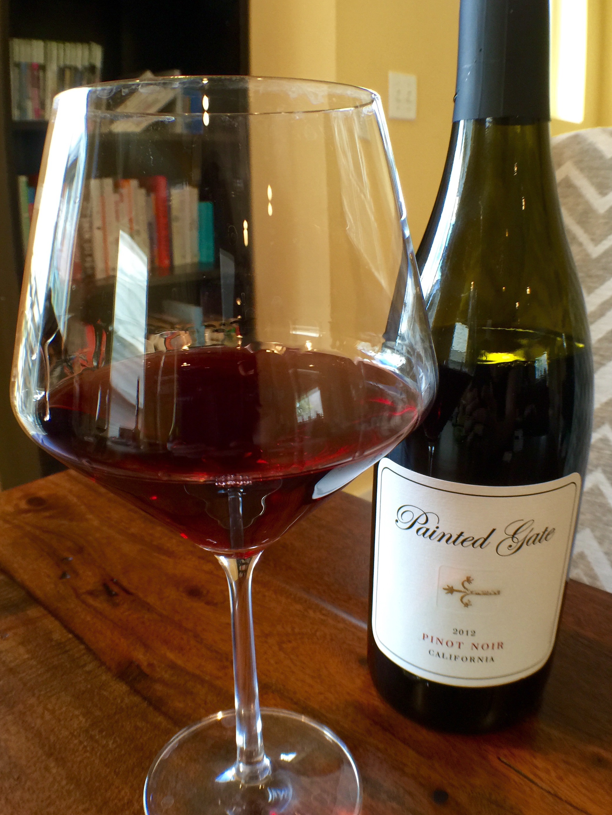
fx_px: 801
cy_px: 401
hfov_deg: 41.8
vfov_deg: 54.0
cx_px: 312
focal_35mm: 34
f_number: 2.2
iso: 50
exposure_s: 1/15
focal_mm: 4.15
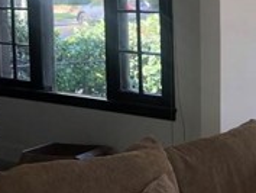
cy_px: 59
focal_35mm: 101
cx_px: 395
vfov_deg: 14.6
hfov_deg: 17.3
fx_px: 747
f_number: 1.8
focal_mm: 3.99
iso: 32
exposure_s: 1/120
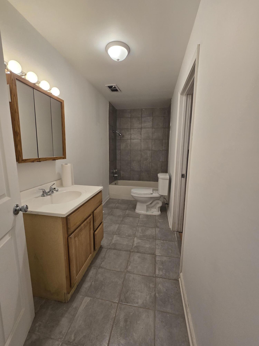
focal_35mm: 13
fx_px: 130
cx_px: 130
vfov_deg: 106.2
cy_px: 173
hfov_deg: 89.9
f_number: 2.2
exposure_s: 1/60
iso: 100
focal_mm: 2.2
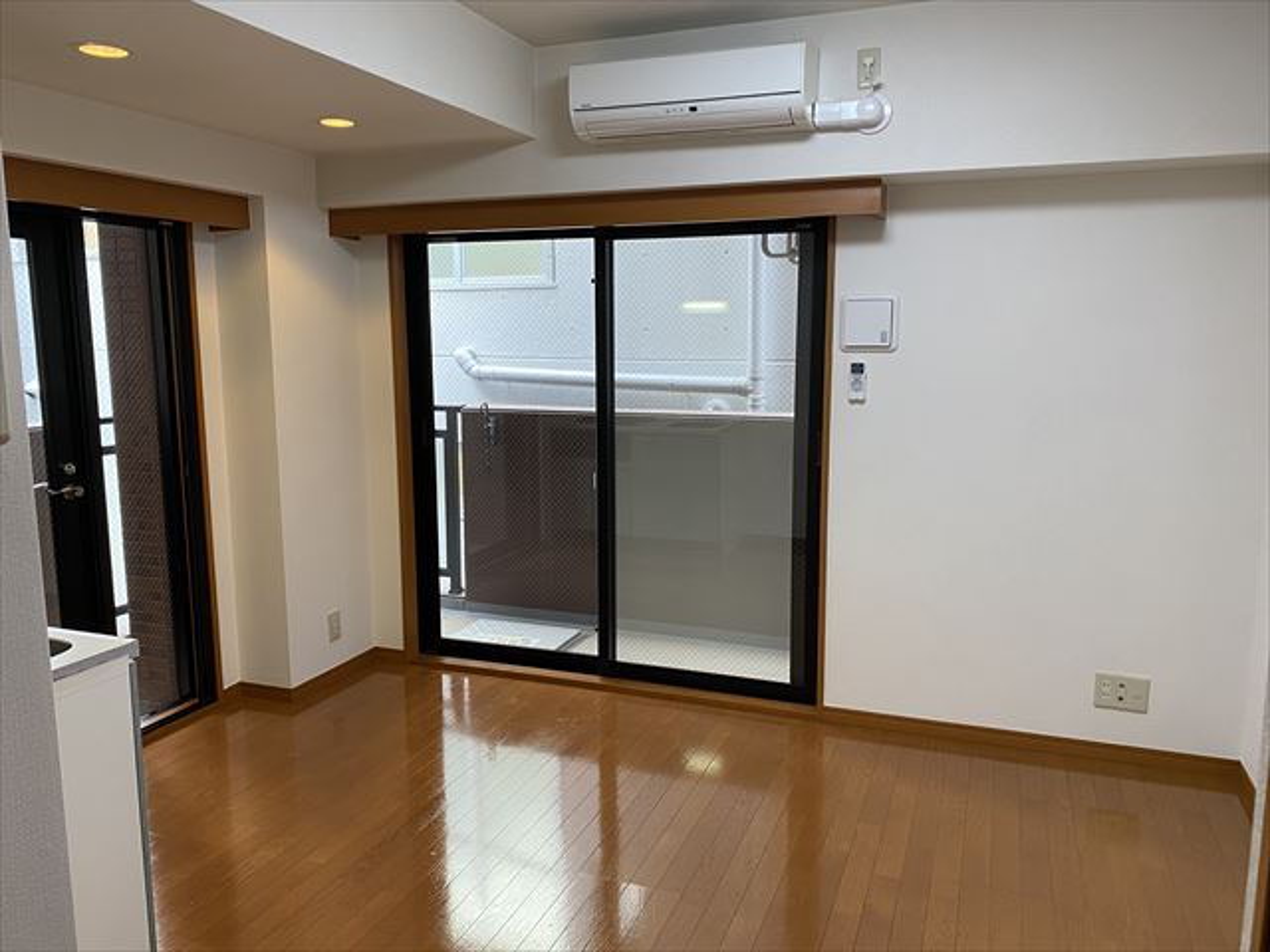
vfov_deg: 53.1
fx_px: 954
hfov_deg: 67.3
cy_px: 476
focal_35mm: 26
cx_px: 635
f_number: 1.8
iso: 80
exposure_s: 1/50
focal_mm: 4.25
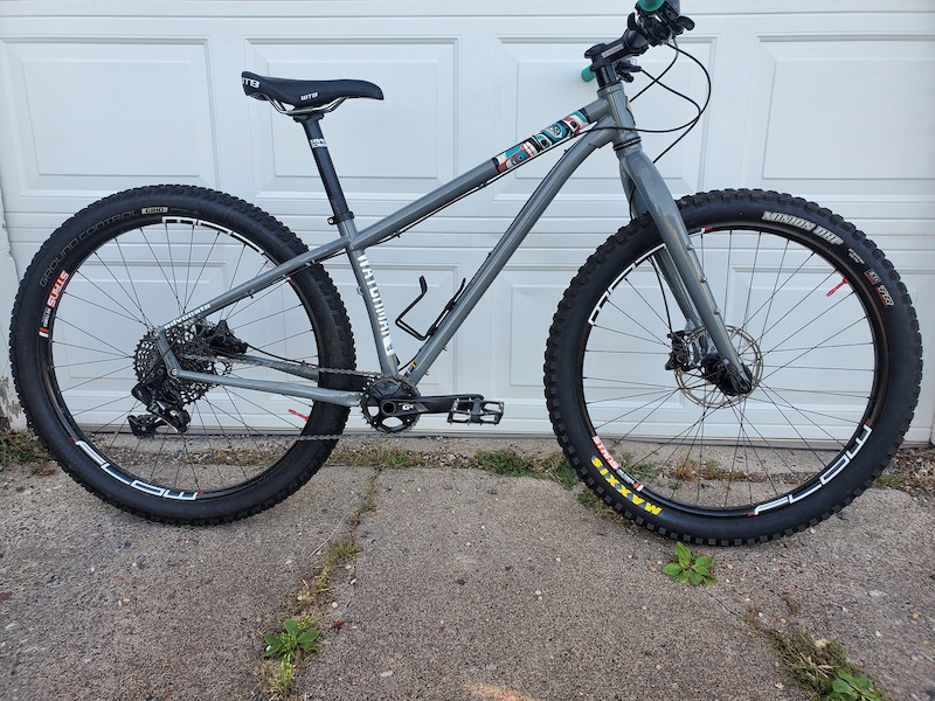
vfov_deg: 53.1
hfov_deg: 67.3
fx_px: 702
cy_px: 350
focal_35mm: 26
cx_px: 468
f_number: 2.4
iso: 50
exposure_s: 1/166
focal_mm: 4.3
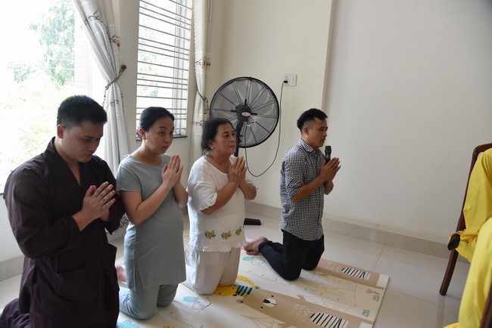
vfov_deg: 53.2
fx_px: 328
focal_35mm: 24
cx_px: 246
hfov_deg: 73.7
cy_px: 164
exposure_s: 1/80
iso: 400
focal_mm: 24
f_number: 4.5
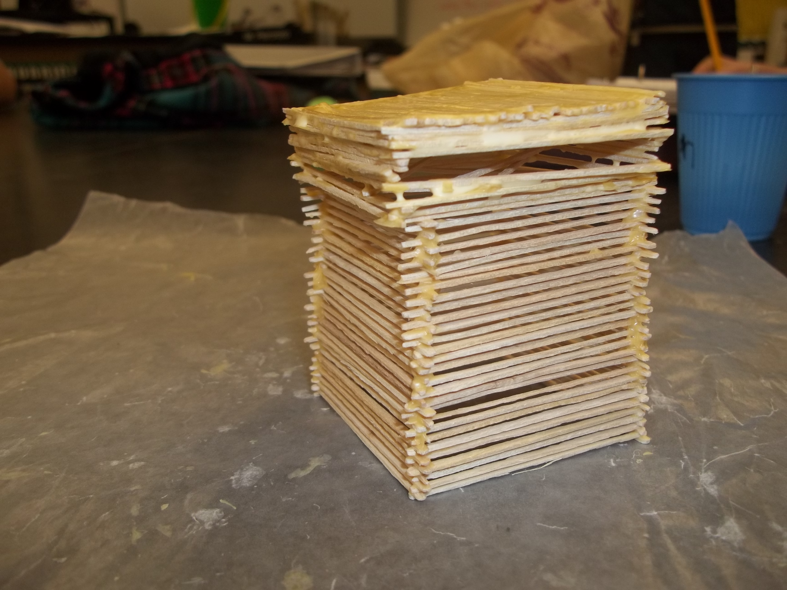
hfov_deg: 56.8
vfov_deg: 44.2
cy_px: 295
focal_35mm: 32
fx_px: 728
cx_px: 394
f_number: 2.9
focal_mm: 5.7
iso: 64
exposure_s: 1/30
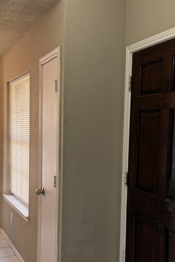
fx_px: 350
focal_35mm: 48
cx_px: 88
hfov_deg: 28.1
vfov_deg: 40.9
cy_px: 158
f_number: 1.78
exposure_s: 1/120
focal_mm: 6.76
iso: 200
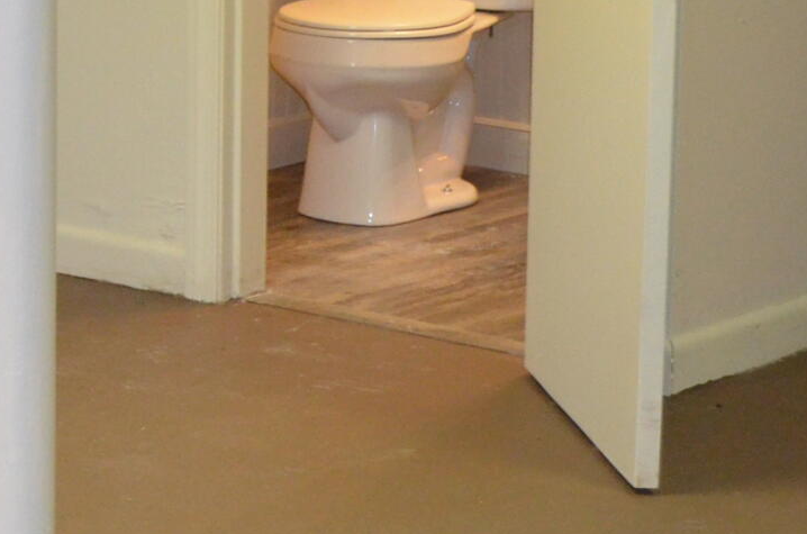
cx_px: -412
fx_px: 3645
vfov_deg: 8.2
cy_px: -188
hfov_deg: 12.0
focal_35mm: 163
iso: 1800
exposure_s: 1/60
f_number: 4.2
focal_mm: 26
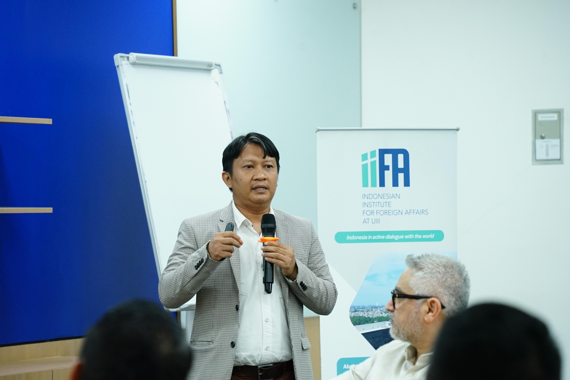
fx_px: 2549
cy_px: 190
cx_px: 285
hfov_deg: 12.8
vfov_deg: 8.5
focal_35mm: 161
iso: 3200
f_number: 5.6
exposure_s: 1/160
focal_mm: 161
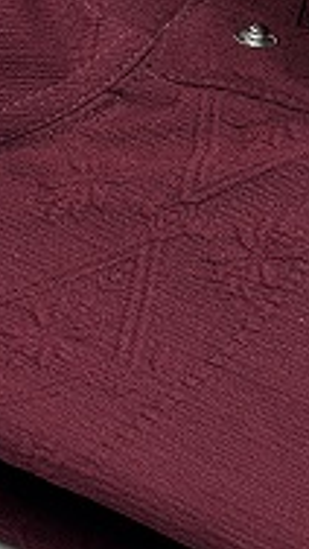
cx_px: 329
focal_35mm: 178
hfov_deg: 6.8
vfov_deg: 12.0
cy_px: 39
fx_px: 2588
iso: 64
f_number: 1.78
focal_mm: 6.86
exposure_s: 1/136
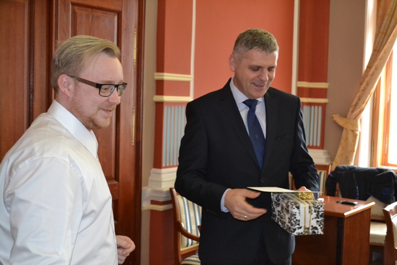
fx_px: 529
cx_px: 198
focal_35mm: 48
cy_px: 132
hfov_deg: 41.1
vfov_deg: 28.1
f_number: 4.8
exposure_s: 1/60
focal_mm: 32
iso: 3200
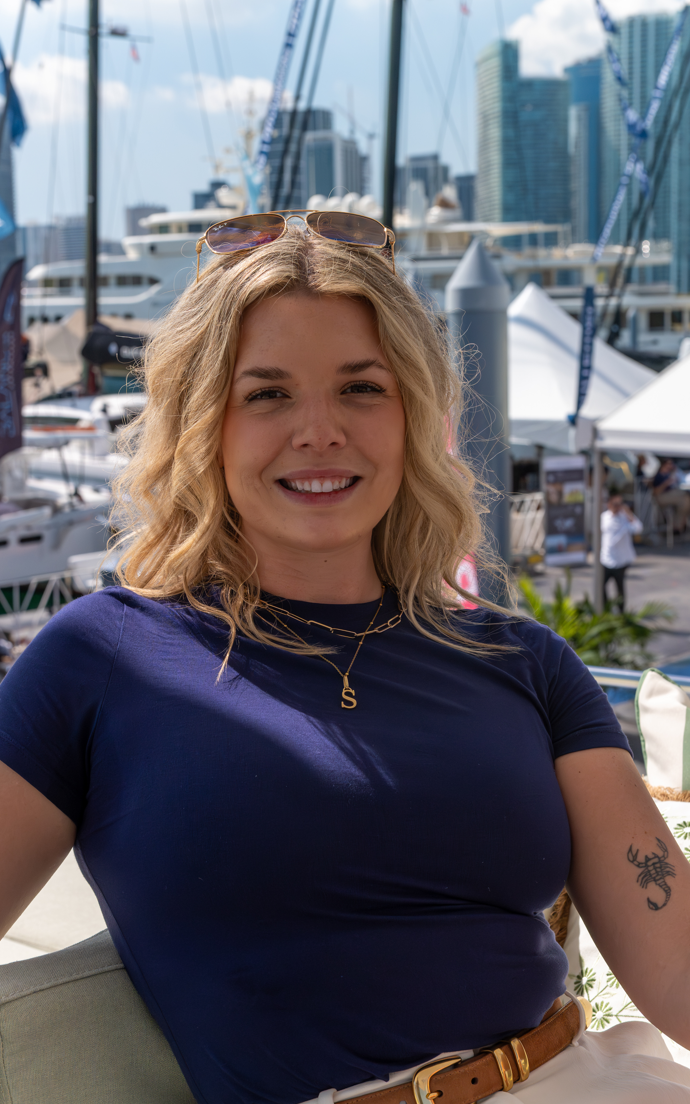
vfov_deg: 35.7
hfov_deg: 22.7
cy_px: 551
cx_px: 320
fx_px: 1715
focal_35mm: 57
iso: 3200
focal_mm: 55
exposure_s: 1/200
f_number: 2.8
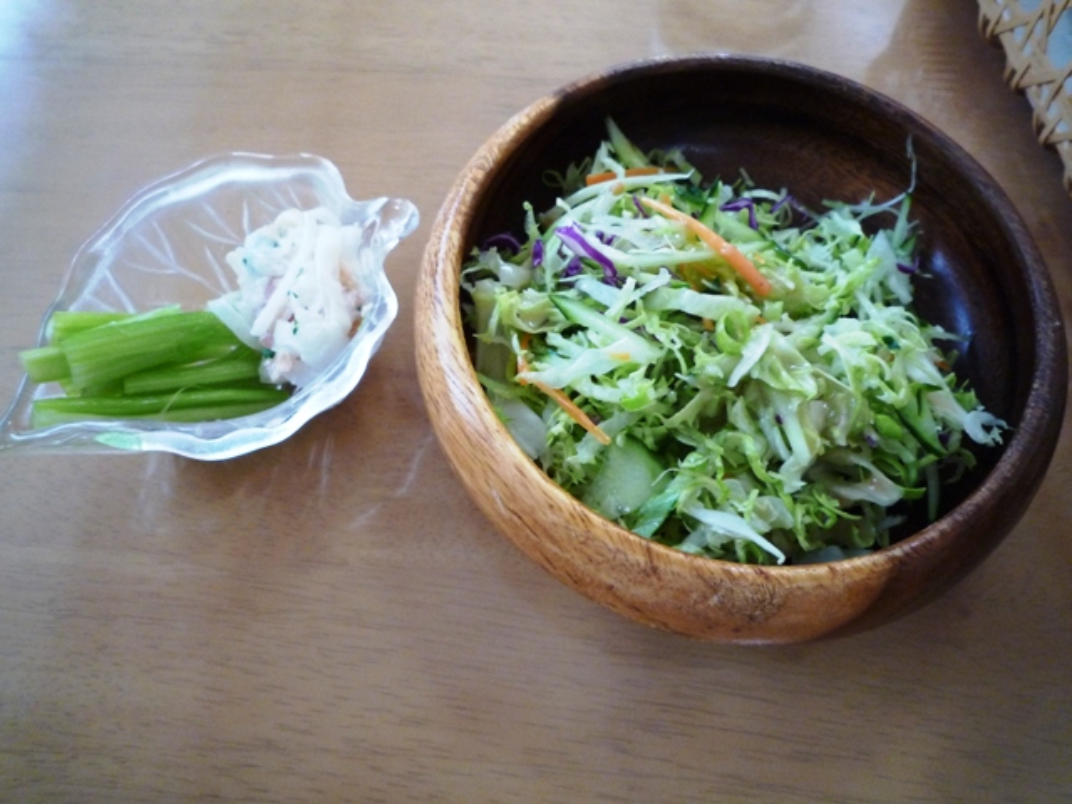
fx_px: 774
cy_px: 402
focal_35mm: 25
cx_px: 536
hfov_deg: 69.4
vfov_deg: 54.9
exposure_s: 1/30
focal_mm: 4.4
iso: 320
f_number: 2.8
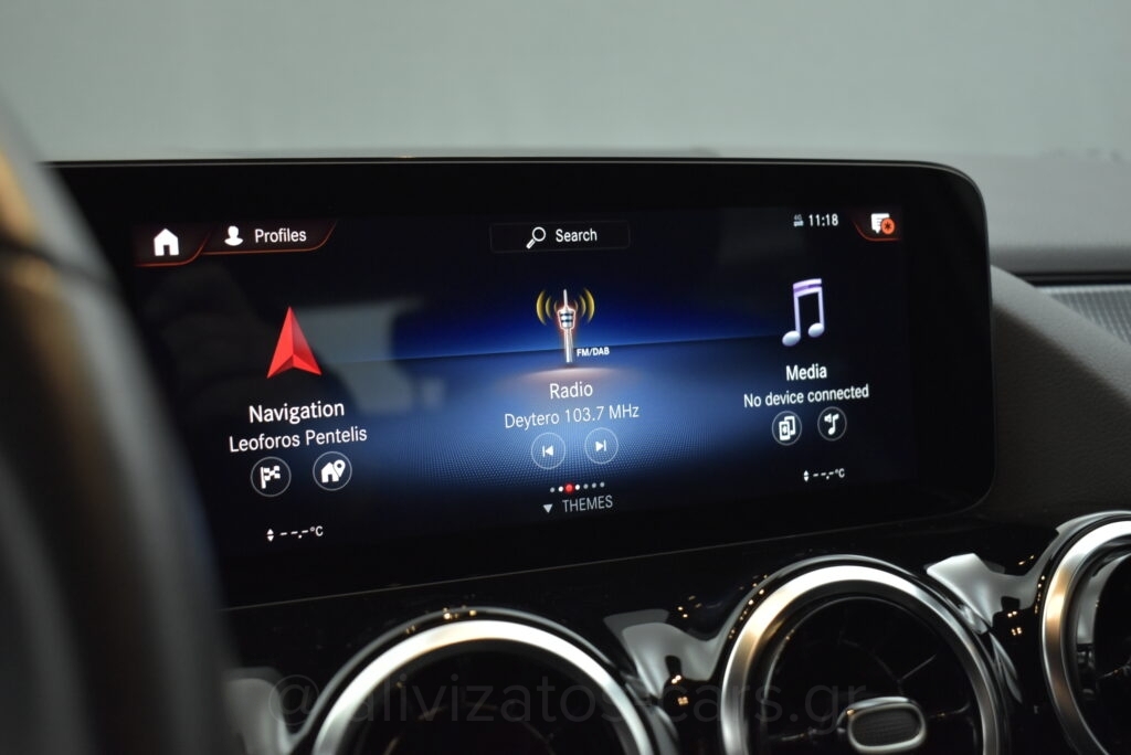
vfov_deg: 34.3
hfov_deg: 49.5
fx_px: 1226
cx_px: 566
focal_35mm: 39
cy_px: 378
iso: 1600
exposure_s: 1/100
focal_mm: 26
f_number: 4
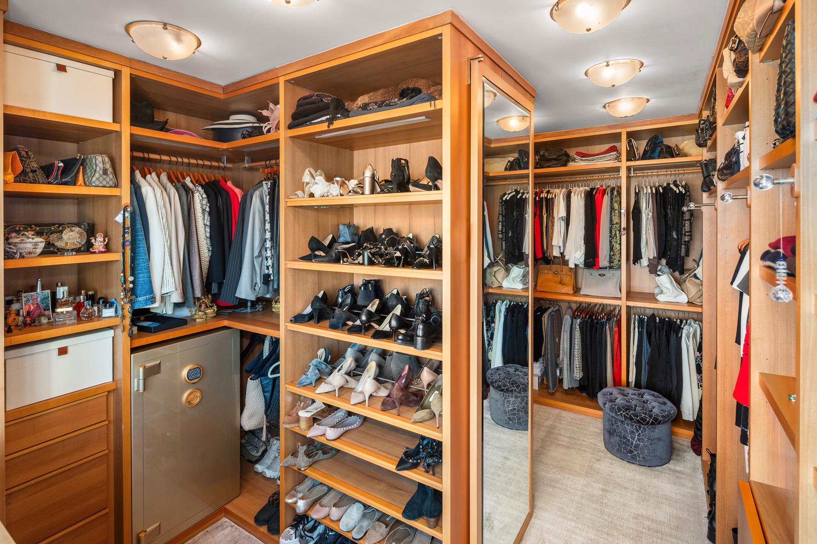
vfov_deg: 70.4
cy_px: 272
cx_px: 408
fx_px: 386
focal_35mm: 17
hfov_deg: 93.3
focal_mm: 17
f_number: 11
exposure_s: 1/6
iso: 1250
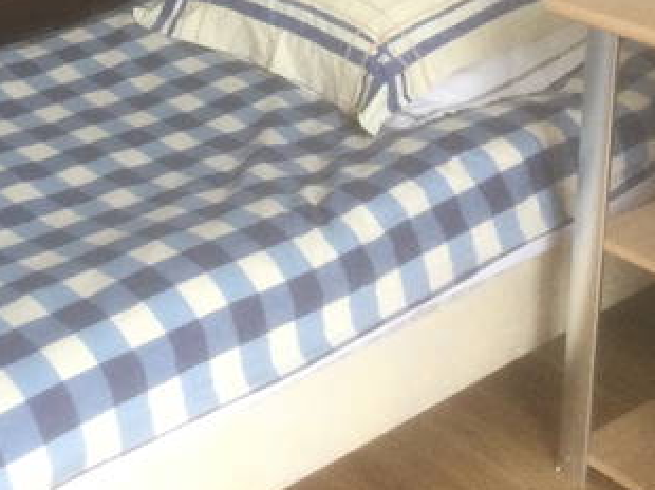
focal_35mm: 79
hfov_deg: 24.4
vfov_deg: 17.9
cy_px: -59
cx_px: 154
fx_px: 1494
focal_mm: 3.3
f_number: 2.4
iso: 125
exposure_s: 1/33
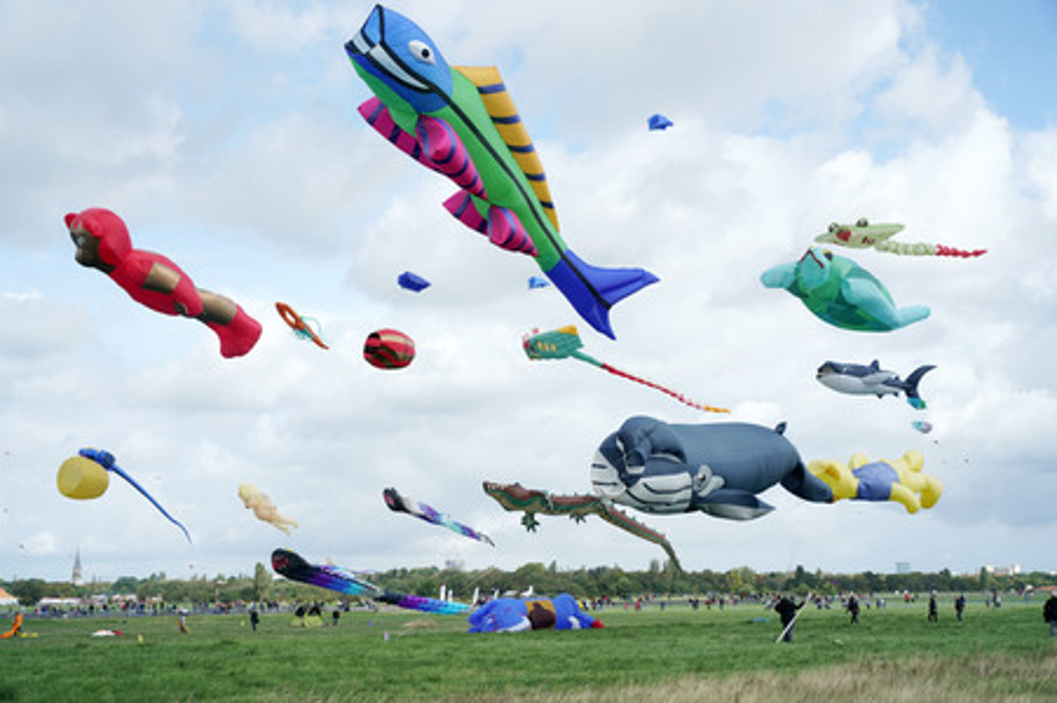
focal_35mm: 50
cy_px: 352
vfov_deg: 27.0
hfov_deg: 39.6
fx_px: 1467
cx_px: 528
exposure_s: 1/500
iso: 640
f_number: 8
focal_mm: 50
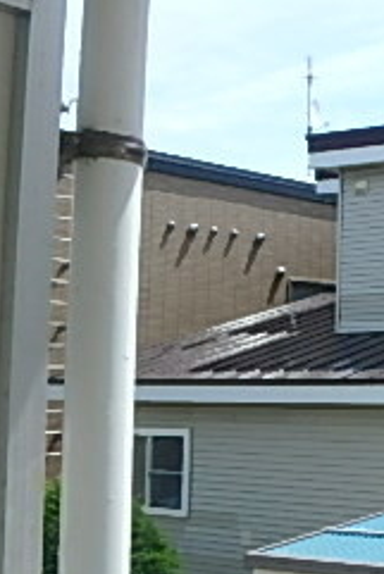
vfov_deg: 34.5
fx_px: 927
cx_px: 732
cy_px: 281
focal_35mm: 58
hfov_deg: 17.7
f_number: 6
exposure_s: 1/400
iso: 125
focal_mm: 3.7
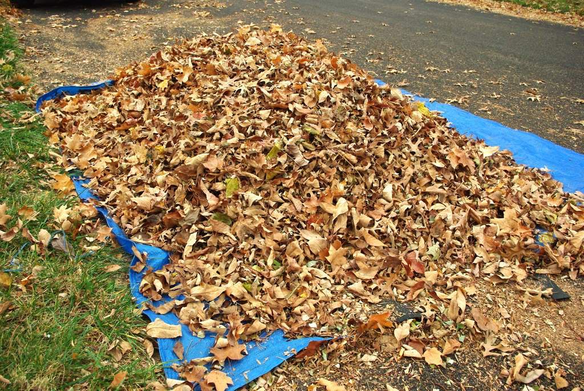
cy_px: 196
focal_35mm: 31
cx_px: 292
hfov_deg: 60.2
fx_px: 504
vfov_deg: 42.5
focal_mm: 21.2
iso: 800
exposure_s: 1/90
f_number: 5.6
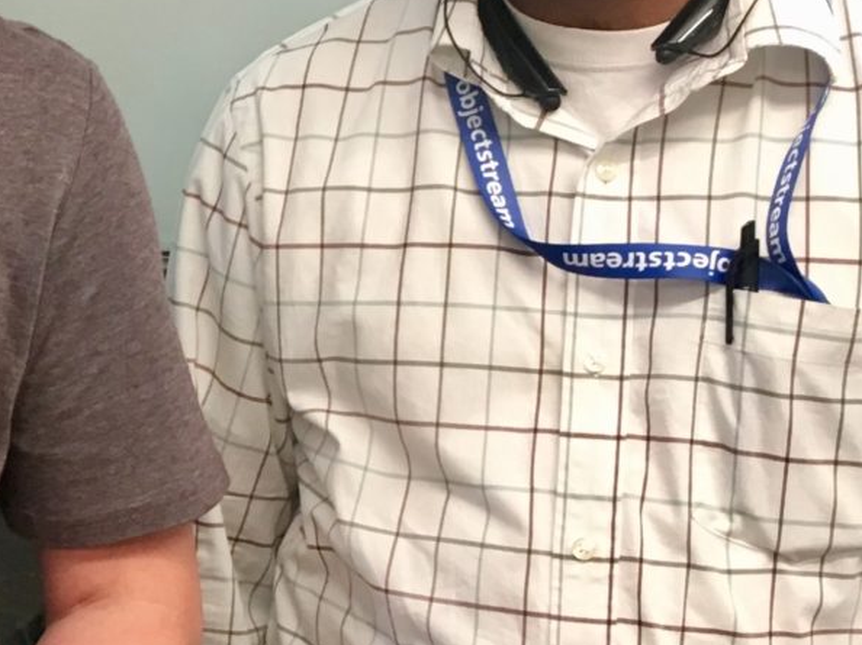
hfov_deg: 18.3
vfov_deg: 14.8
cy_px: 281
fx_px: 2489
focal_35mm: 100
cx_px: -264
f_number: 2.2
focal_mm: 4.15
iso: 80
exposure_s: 1/30
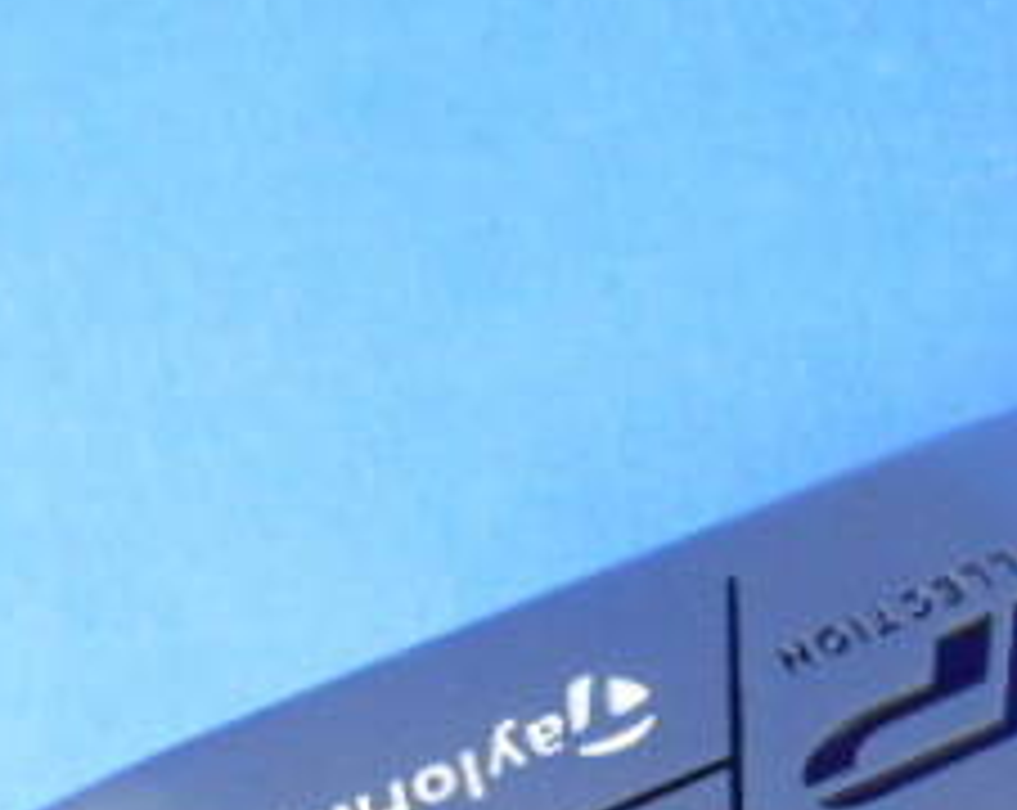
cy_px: 792
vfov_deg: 20.6
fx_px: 2163
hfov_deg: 26.2
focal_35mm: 72
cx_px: 734
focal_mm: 4.6
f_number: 3.2
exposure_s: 1/20
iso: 400
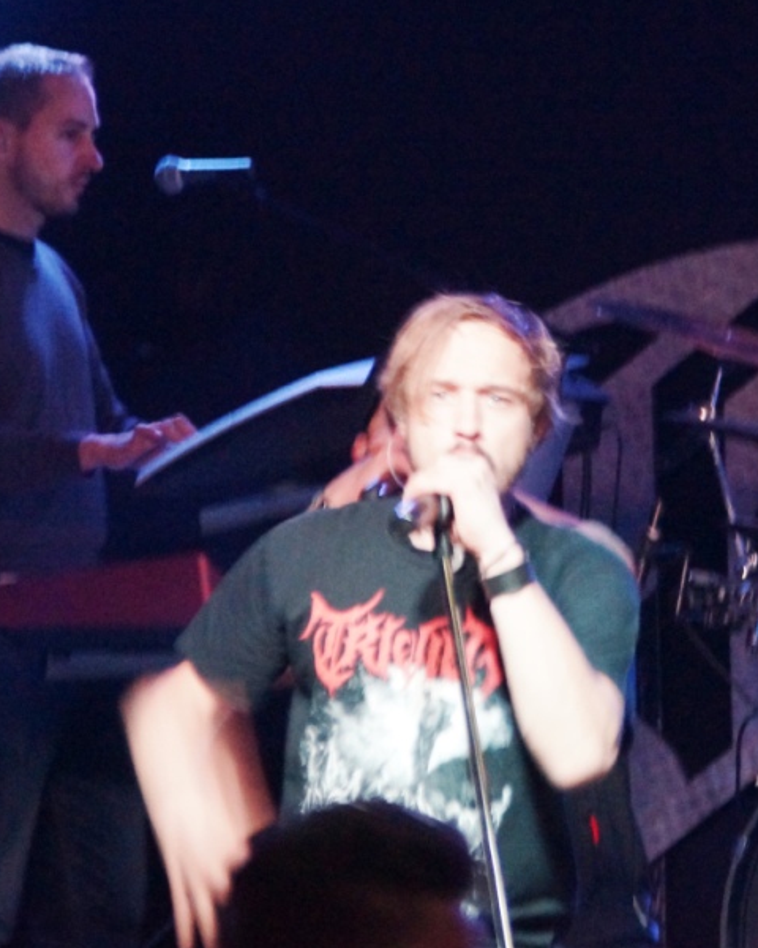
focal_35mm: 312
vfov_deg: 6.2
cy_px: 417
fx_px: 8749
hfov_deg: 5.0
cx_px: 602
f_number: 5.6
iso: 3200
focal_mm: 130
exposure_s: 1/13
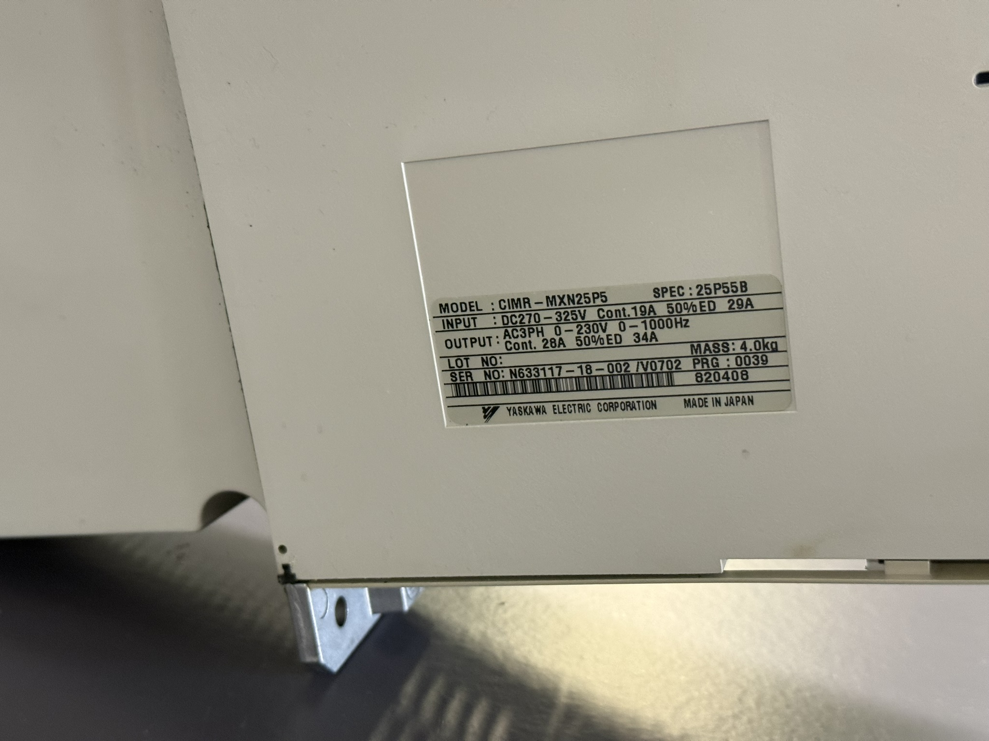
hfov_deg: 39.7
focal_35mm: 48
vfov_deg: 30.3
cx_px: 494
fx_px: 1371
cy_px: 370
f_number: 1.78
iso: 250
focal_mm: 6.76
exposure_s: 1/33
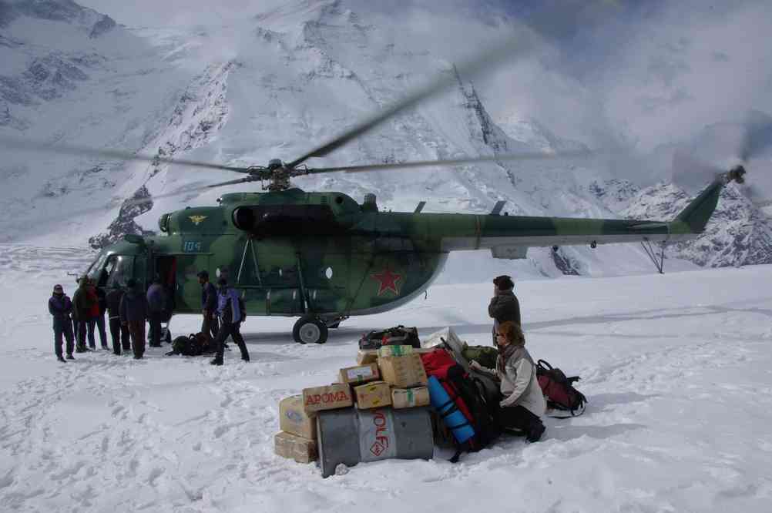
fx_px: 582
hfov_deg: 67.1
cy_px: 256
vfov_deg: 47.6
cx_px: 386
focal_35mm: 27
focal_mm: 18.1
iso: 100
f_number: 19
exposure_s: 1/125
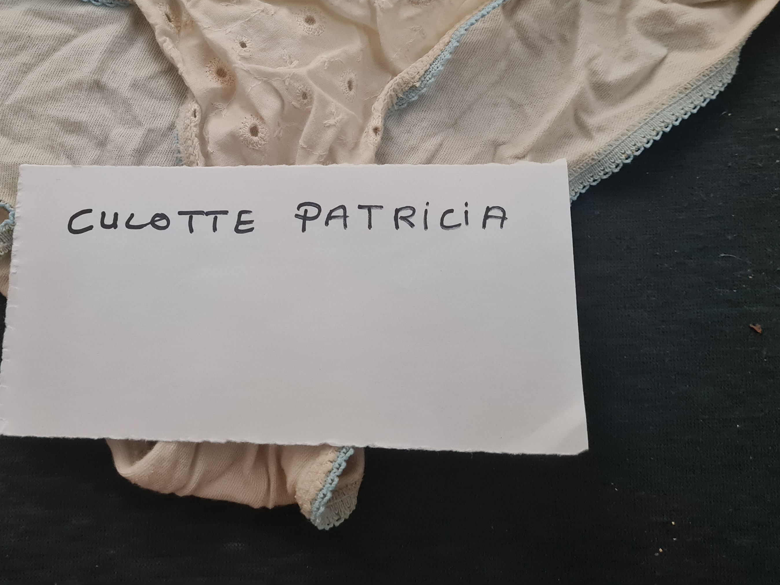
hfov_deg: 47.4
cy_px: 148
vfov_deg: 36.0
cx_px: 292
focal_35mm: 39
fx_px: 879
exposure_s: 1/33
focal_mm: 5.4
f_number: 1.8
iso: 800
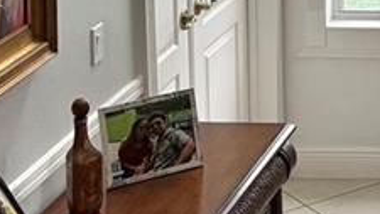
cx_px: 711
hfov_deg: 12.8
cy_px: -303
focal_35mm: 151
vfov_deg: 7.5
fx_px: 1523
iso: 125
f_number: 1.6
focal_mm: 5.96
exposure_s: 1/165
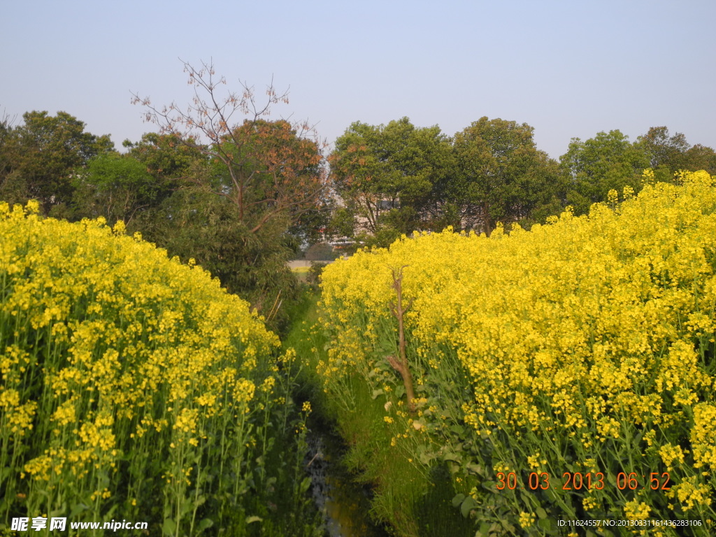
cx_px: 358
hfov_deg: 42.1
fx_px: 931
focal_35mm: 45
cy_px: 268
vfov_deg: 32.2
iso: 100
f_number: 3.2
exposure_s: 1/663
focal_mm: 9.7
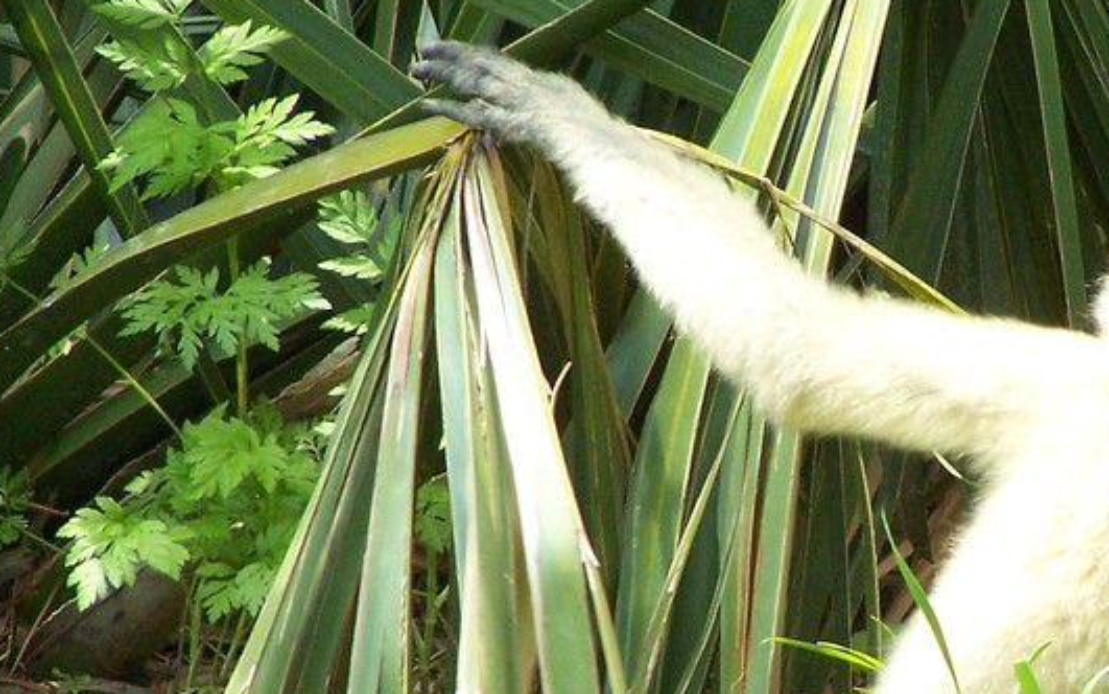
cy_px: 450
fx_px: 29381
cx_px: 973
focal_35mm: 972
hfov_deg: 2.2
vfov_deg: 1.4
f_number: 3.7
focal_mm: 63
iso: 200
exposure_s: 1/320
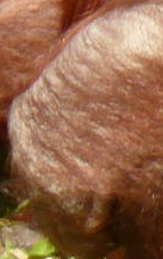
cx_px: 425
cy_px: -240
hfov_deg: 0.3
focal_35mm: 3922
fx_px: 27806
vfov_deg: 0.5
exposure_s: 1/125
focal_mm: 86
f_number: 6.4
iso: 100
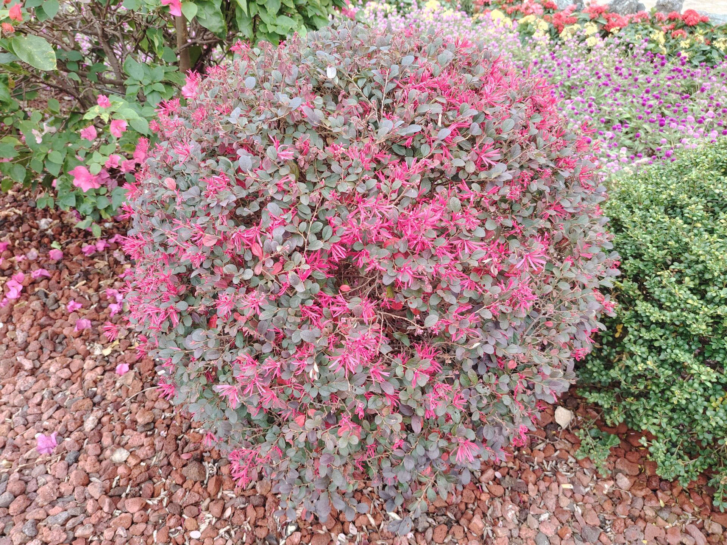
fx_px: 504
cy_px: 272
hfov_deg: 71.6
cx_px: 364
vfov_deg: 56.8
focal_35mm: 24
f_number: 1.75
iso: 347
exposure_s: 1/100
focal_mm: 5.25
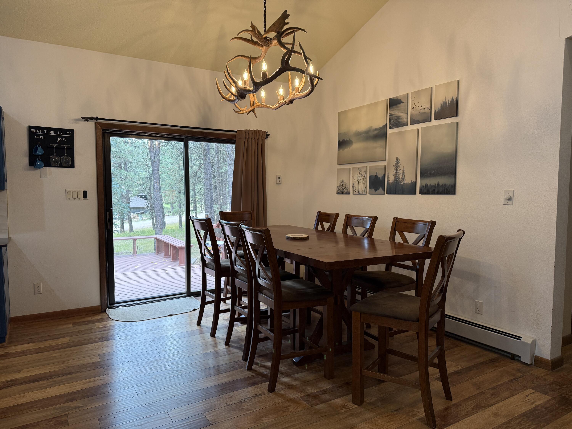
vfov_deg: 56.8
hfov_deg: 71.6
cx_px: 286
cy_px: 214
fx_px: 397
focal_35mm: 24
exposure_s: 1/120
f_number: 1.78
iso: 160
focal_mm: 6.76
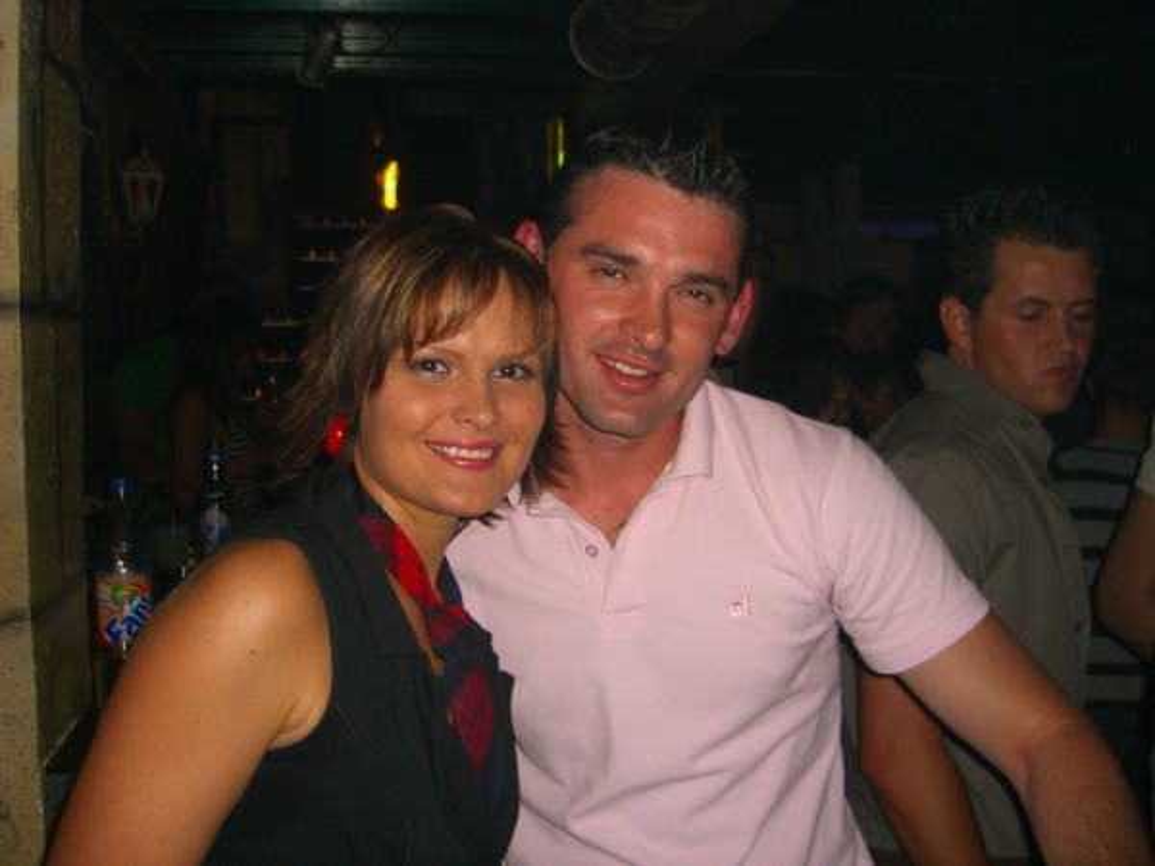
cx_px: 578
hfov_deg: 49.0
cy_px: 433
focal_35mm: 38
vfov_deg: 37.7
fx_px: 1268
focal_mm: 7.9
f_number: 2.8
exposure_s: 1/60
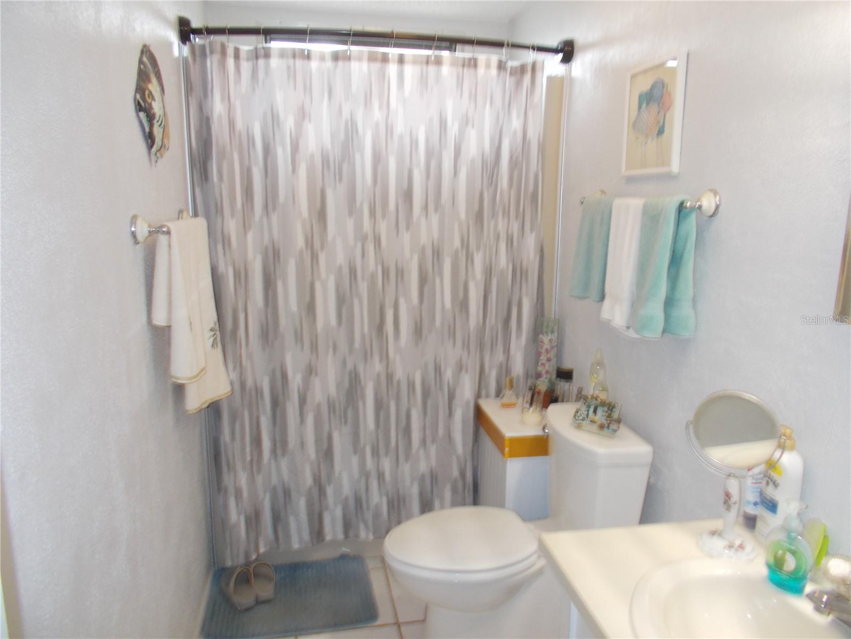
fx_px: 639
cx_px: 426
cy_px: 320
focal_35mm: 26
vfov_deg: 53.1
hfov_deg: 67.3
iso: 200
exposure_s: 1/25
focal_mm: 4.6
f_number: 3.2
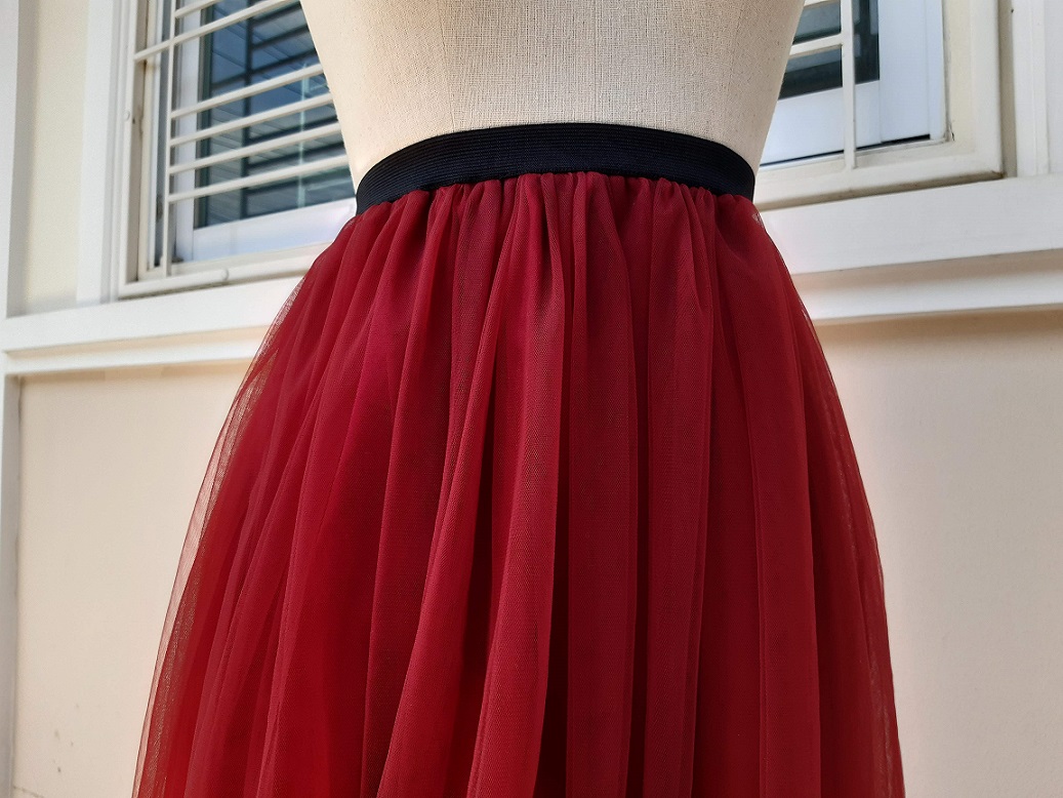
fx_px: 799
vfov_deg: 53.1
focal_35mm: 26
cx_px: 532
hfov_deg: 67.3
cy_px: 399
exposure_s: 1/542
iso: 100
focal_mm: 3.92
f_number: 1.7
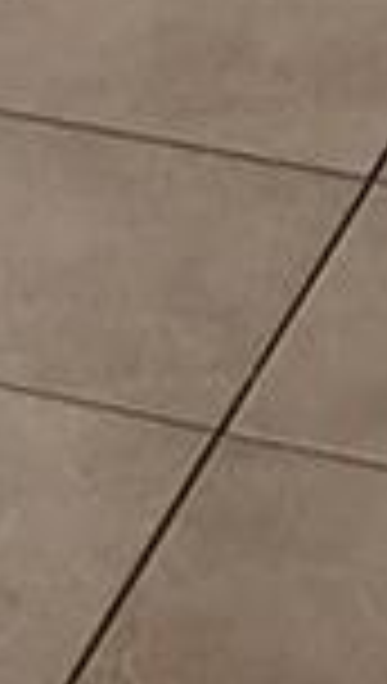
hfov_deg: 5.3
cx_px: -540
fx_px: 4050
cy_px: -1148
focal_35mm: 223
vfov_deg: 8.5
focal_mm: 5.4
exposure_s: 1/40
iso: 400
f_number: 1.8
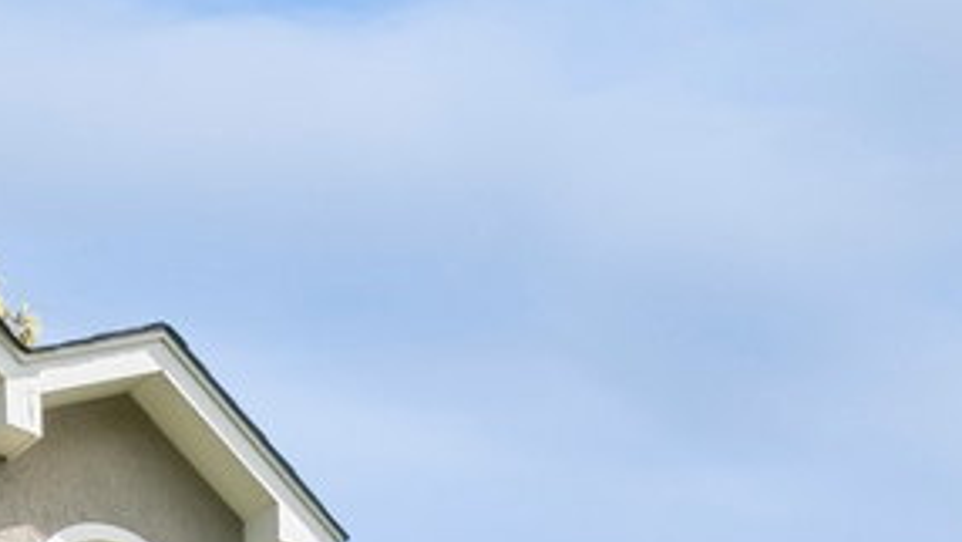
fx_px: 2424
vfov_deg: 9.9
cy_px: 1596
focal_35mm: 95
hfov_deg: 22.4
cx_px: 602
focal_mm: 16
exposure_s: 1/125
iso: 200
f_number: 9
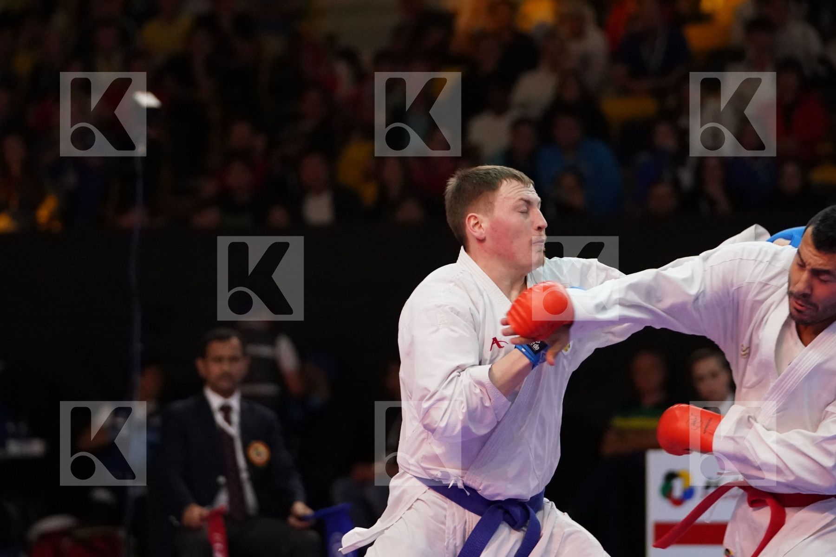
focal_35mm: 189
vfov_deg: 7.3
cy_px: 278
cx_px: 418
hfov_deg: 10.9
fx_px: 4389
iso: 6400
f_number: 2.8
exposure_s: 1/1000
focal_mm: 126
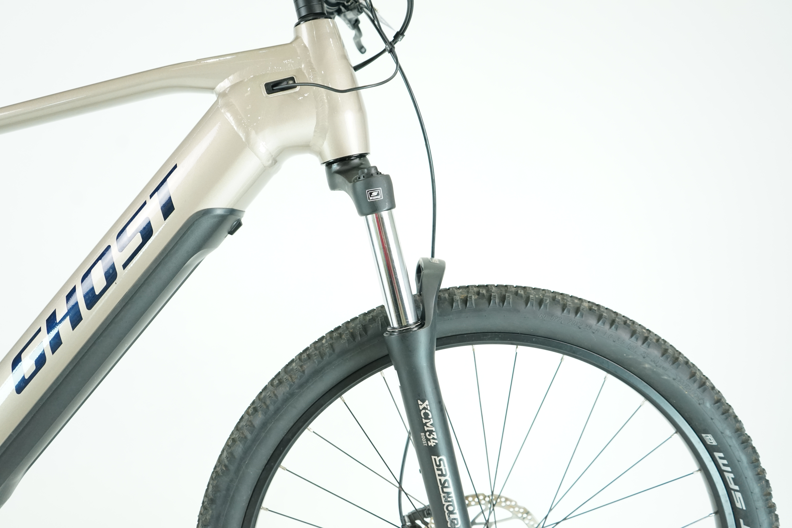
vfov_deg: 45.0
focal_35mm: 29
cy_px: 264
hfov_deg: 63.7
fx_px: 638
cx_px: 396
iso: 2000
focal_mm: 29
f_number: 4
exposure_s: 1/200
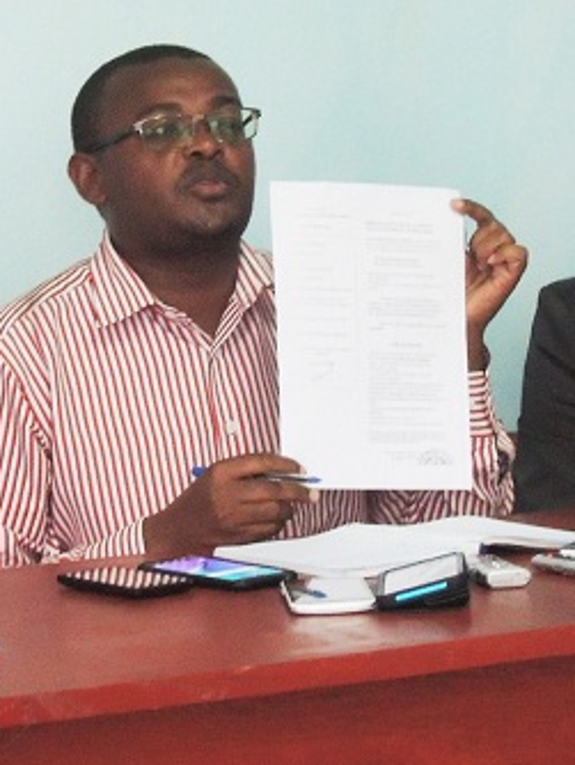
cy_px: 252
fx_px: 3473
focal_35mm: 157
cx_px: 247
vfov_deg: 12.6
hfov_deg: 9.5
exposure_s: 1/15
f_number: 4.5
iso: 800
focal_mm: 12.5
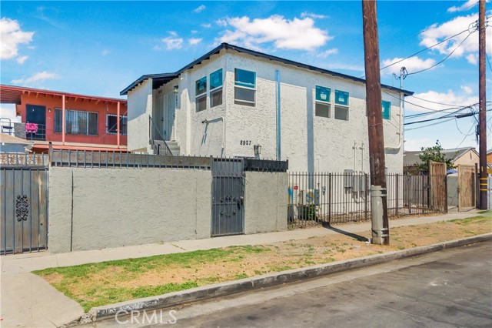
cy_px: 164
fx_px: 328
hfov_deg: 73.8
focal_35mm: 24
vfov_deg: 53.1
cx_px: 246
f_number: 8
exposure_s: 1/1600
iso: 400
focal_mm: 16
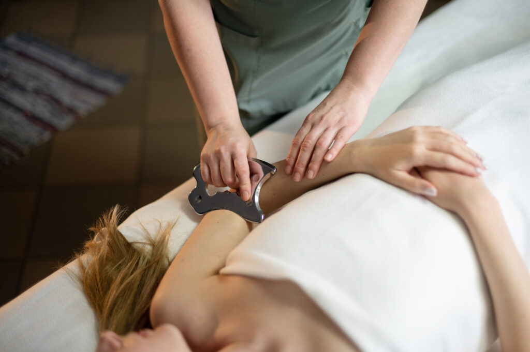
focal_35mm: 50
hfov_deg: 39.6
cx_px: 265
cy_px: 176
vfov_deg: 26.9
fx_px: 736
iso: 250
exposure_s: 1/160
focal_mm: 50
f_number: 1.8
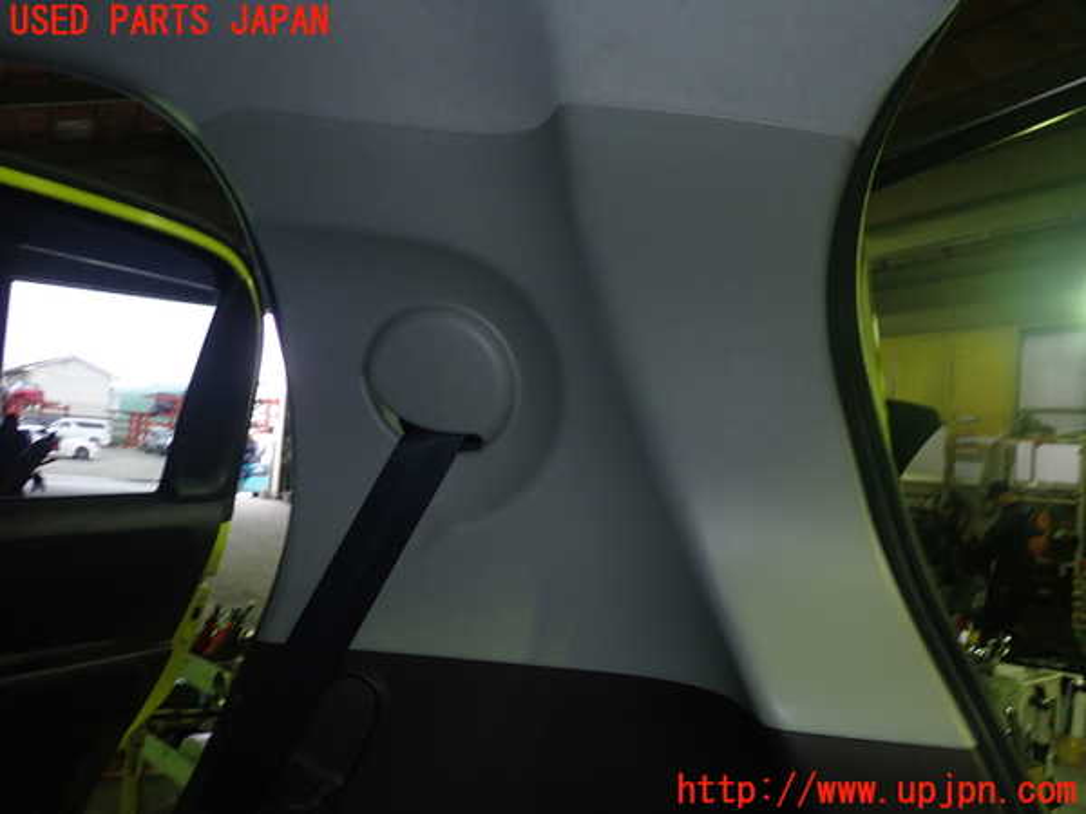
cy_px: 407
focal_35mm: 30
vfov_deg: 46.8
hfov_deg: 60.0
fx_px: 941
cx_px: 543
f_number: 2.3
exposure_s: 1/30
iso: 200
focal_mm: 5.5
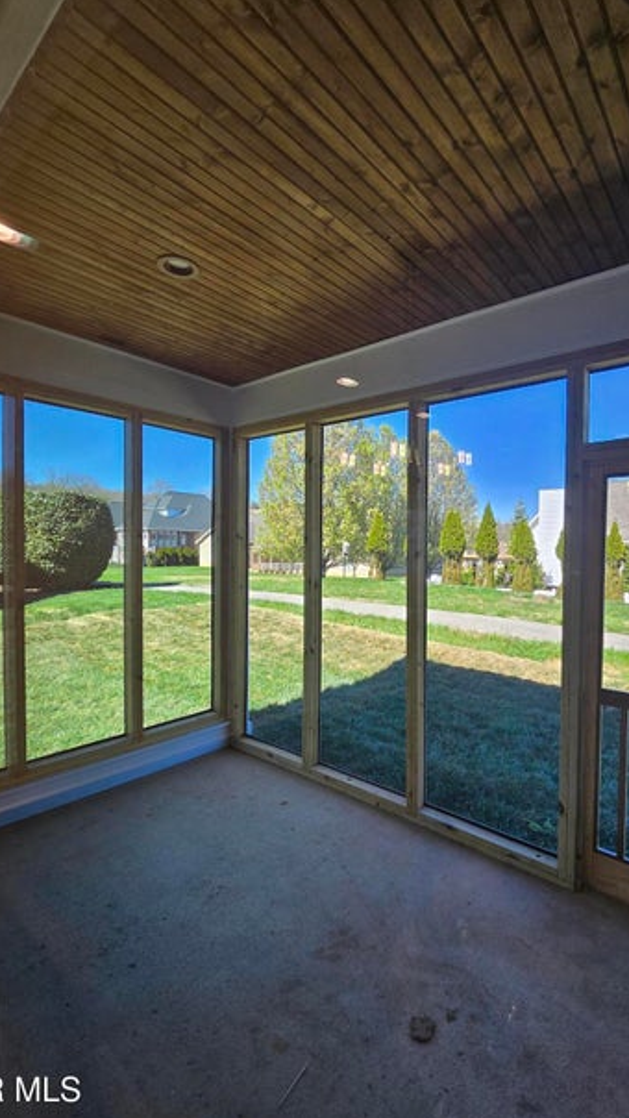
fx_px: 445
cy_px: 552
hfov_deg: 69.8
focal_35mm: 15
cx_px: 379
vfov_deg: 103.0
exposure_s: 1/280
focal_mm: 2.2
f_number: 2.2
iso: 50
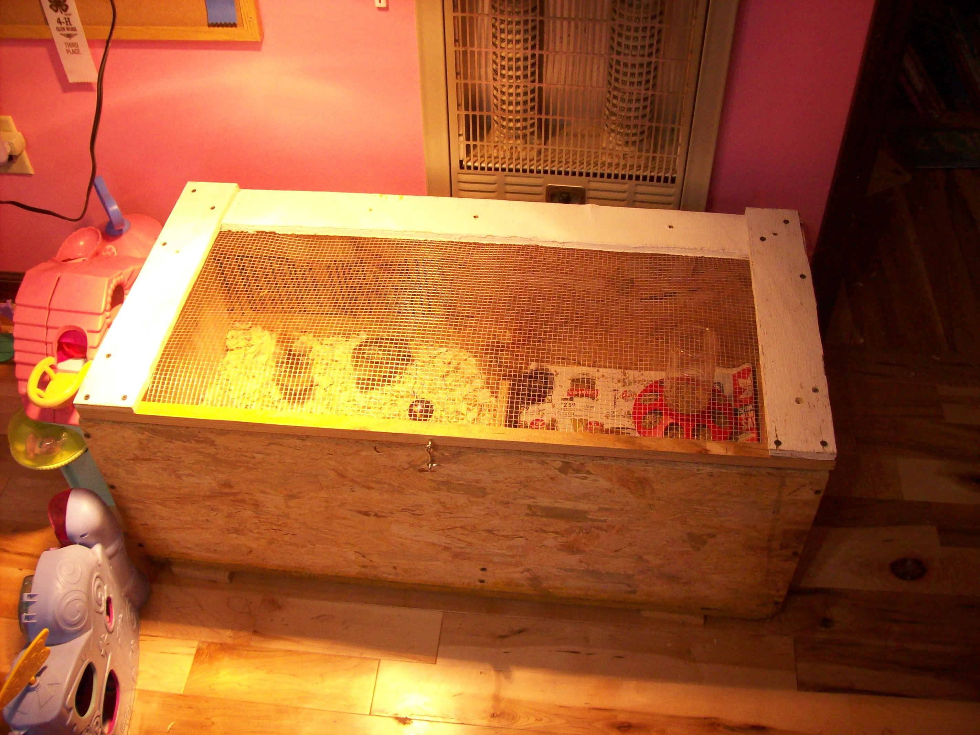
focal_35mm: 36
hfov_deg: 51.4
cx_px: 490
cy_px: 368
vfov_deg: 39.6
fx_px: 1019
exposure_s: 1/65.3
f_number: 2.7
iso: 200
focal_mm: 6
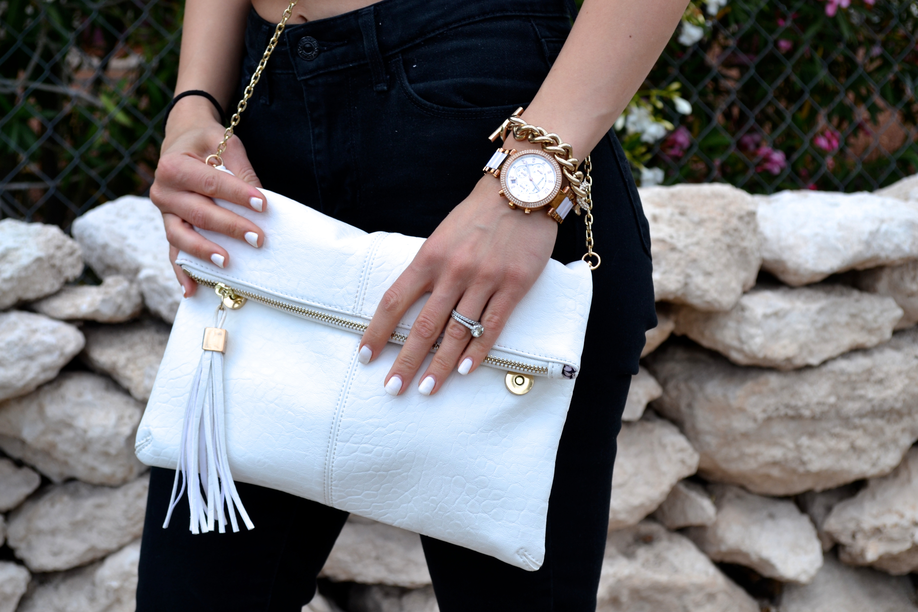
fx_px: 1836
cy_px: 306
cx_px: 459
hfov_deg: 28.1
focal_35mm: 72
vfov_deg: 18.9
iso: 100
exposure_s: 1/250
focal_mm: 48
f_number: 8
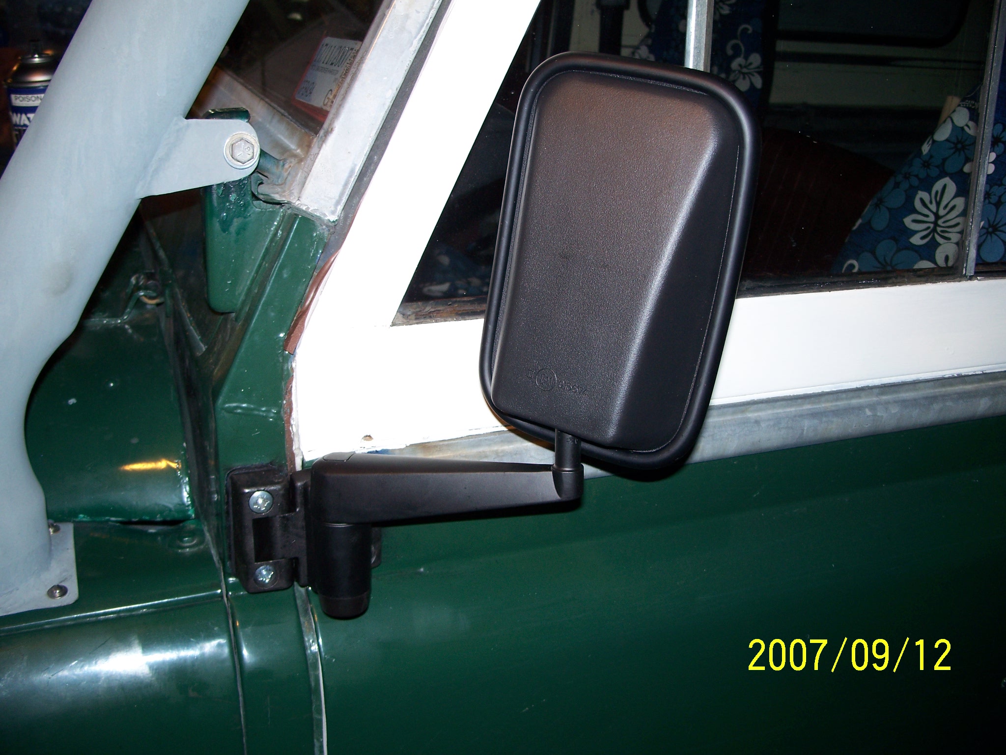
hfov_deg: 50.1
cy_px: 378
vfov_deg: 38.7
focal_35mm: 37
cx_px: 503
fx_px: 1075
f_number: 2.8
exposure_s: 1/60
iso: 125
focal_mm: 7.8
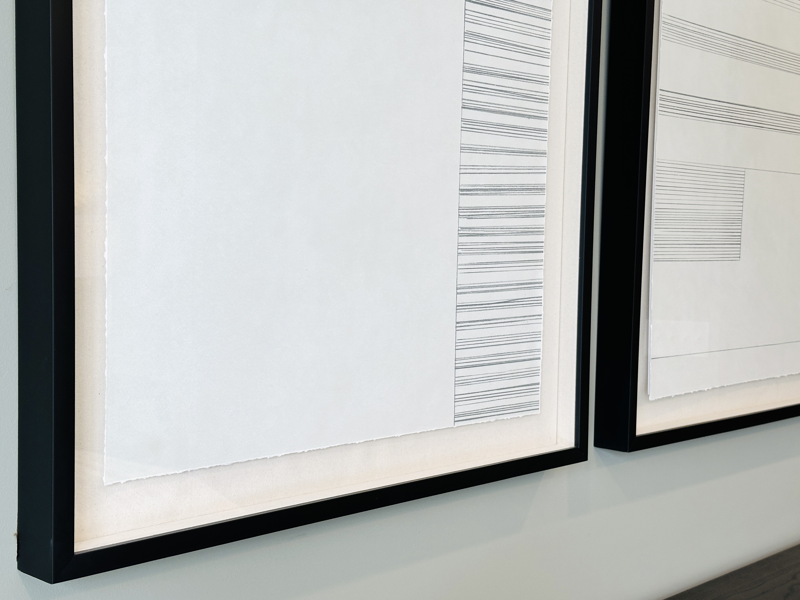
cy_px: 300
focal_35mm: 48
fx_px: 1109
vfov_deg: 30.3
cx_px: 400
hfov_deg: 39.7
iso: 64
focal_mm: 6.86
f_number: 1.78
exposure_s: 1/120
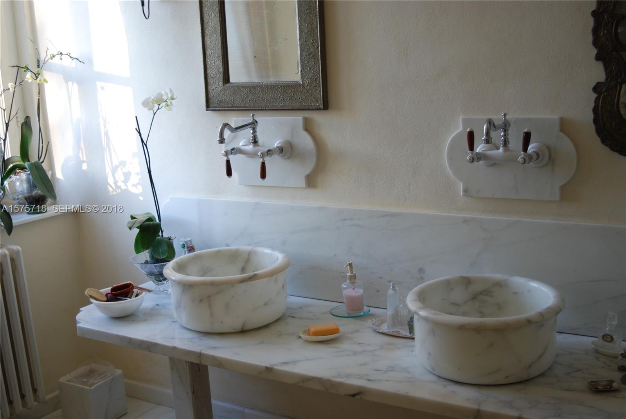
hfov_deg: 46.4
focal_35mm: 42
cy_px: 210
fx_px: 731
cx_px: 313
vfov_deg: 32.0
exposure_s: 1/40
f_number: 3.5
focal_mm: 28
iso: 200
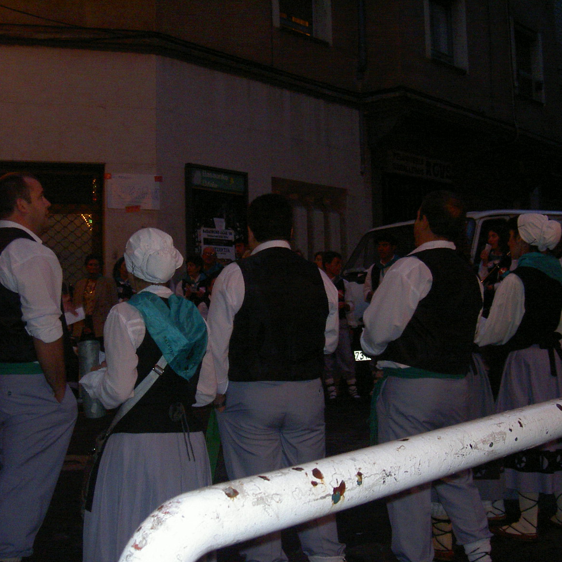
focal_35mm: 47
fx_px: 863
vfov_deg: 36.1
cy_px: 280
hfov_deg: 36.0
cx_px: 231
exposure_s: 1/59.5
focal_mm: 8
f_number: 2.8
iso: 100
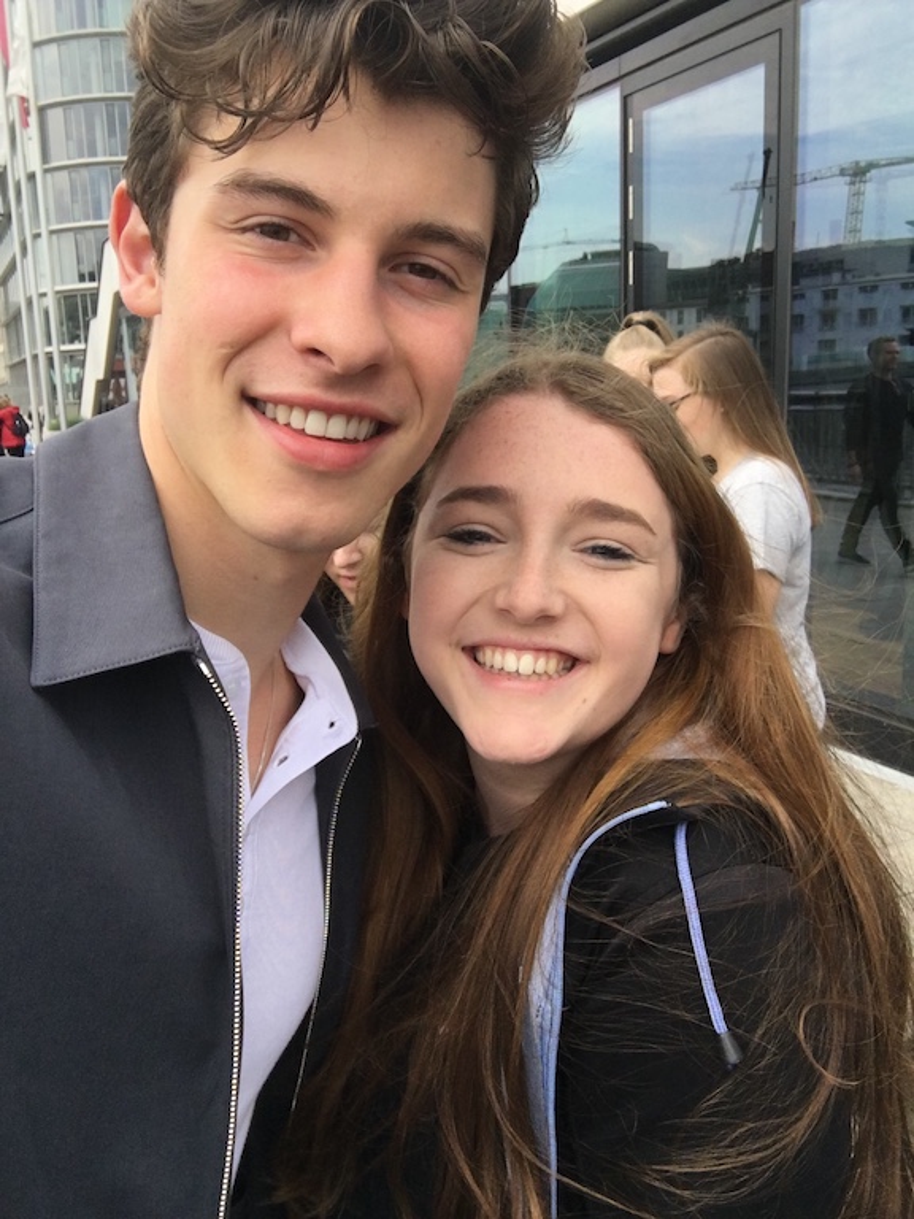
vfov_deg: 58.4
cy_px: 610
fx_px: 1091
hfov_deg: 45.4
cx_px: 457
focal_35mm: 31
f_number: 2.2
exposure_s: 1/983
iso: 32
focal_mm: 2.65
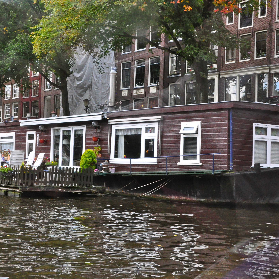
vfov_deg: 29.6
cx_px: 98
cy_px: 139
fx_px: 529
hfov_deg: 29.4
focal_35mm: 58
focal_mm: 30
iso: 2000
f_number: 10
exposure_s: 1/400
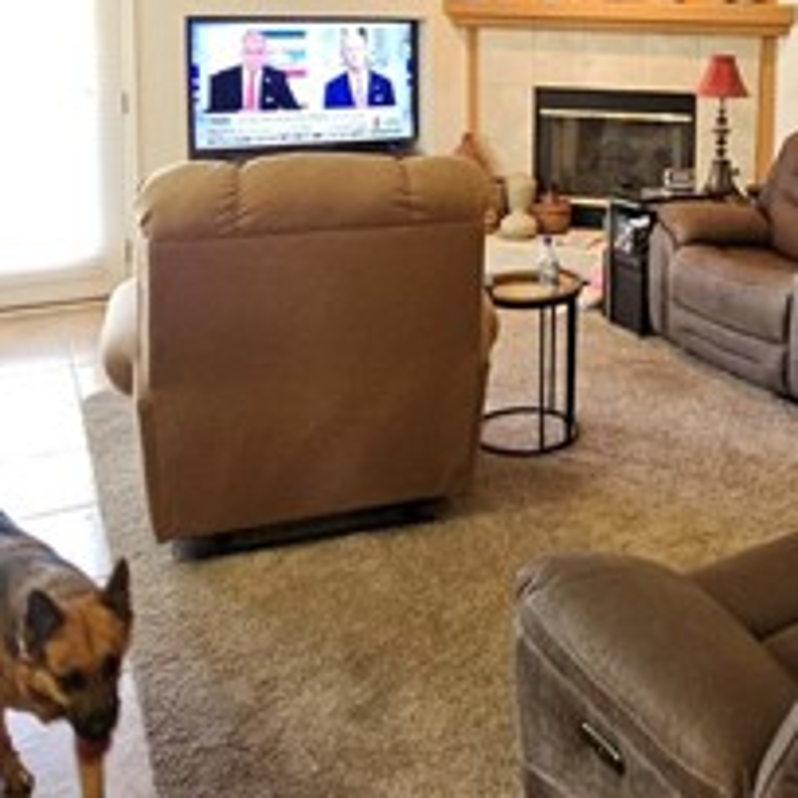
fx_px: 939
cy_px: 113
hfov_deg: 44.1
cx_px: 622
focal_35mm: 36
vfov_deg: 43.0
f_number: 2.2
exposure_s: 1/40
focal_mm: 2.2
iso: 400
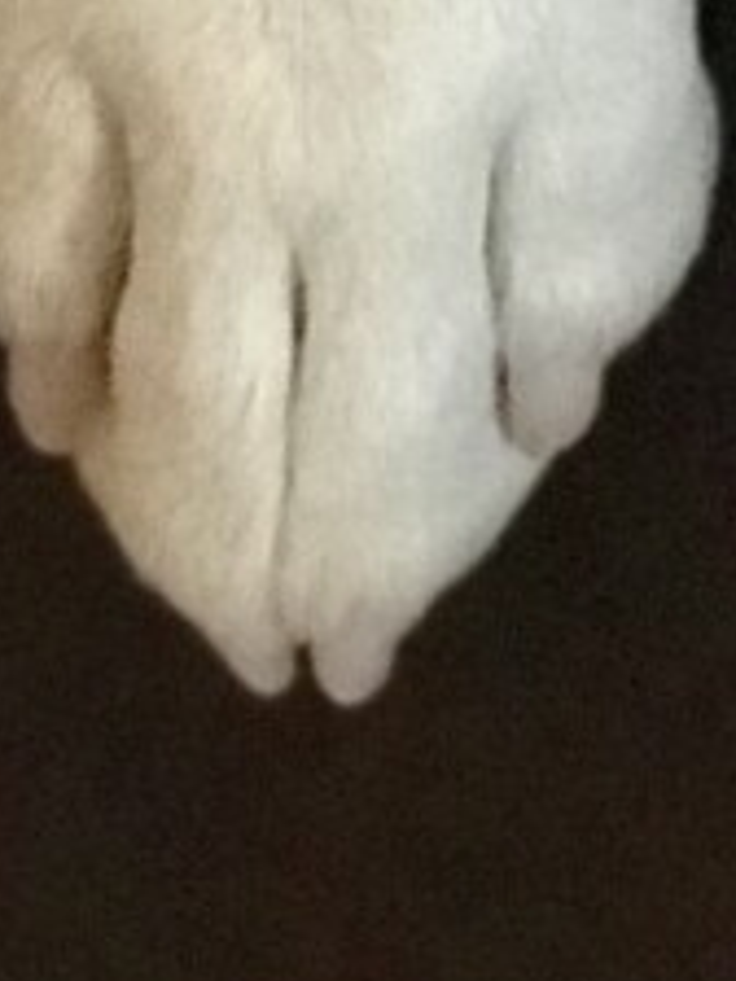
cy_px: -1765
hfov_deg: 3.8
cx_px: 1939
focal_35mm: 382
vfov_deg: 5.0
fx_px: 10829
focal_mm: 6.6
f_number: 2.8
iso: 640
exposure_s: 1/60
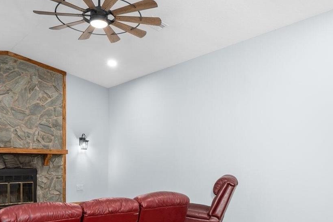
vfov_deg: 38.5
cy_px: 177
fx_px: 305
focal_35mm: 33
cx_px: 143
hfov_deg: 57.0
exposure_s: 1/1.25
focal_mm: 17
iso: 400
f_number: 8
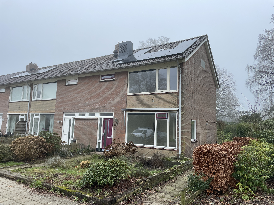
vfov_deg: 53.1
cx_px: 137
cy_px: 102
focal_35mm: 26
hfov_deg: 67.3
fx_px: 206
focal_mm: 4.2
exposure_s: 1/121
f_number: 1.6
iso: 64
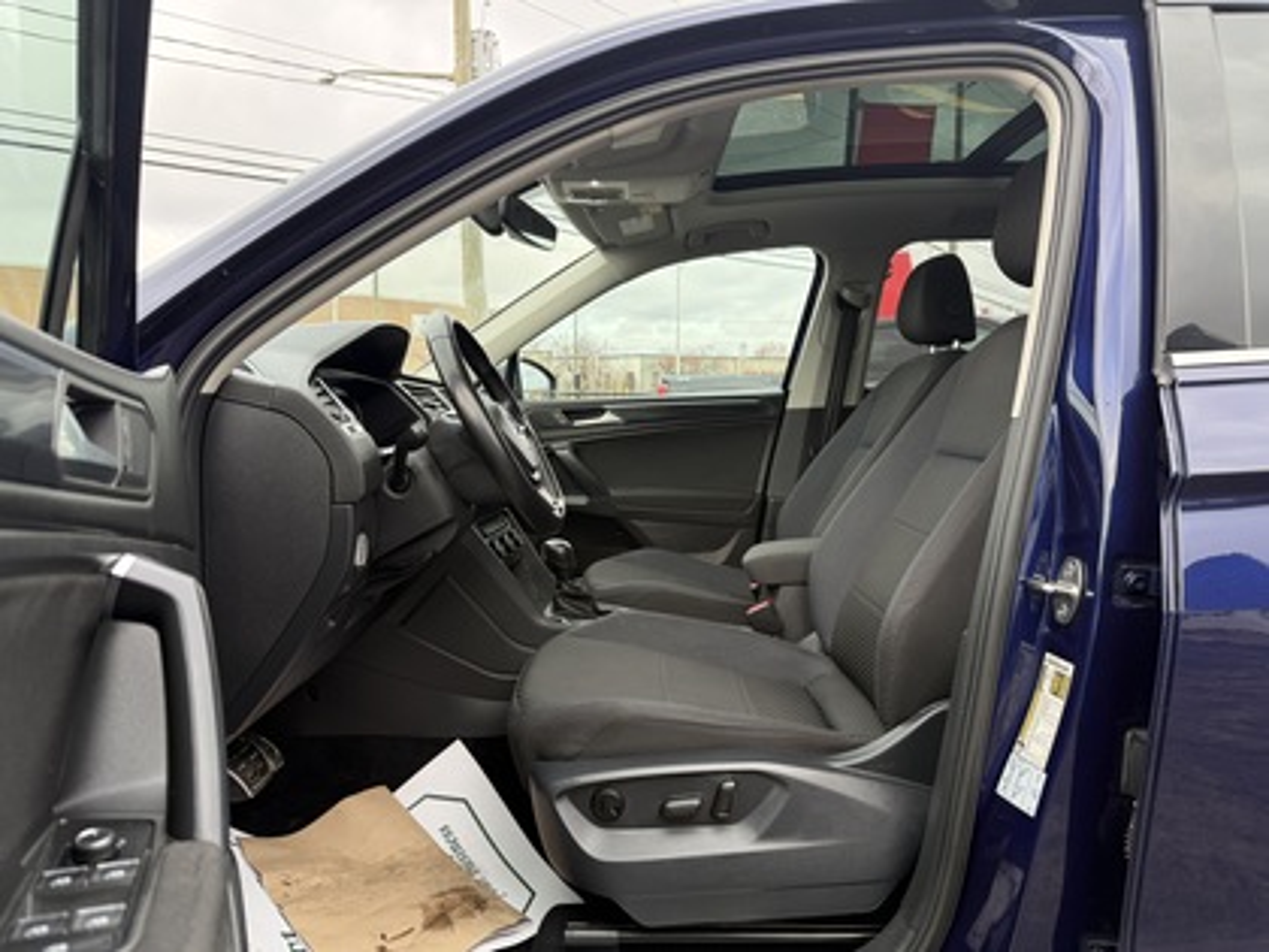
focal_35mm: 24
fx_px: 880
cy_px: 476
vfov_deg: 56.8
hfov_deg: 71.6
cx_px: 634
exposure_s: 1/289
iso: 100
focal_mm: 6.76
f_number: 1.78
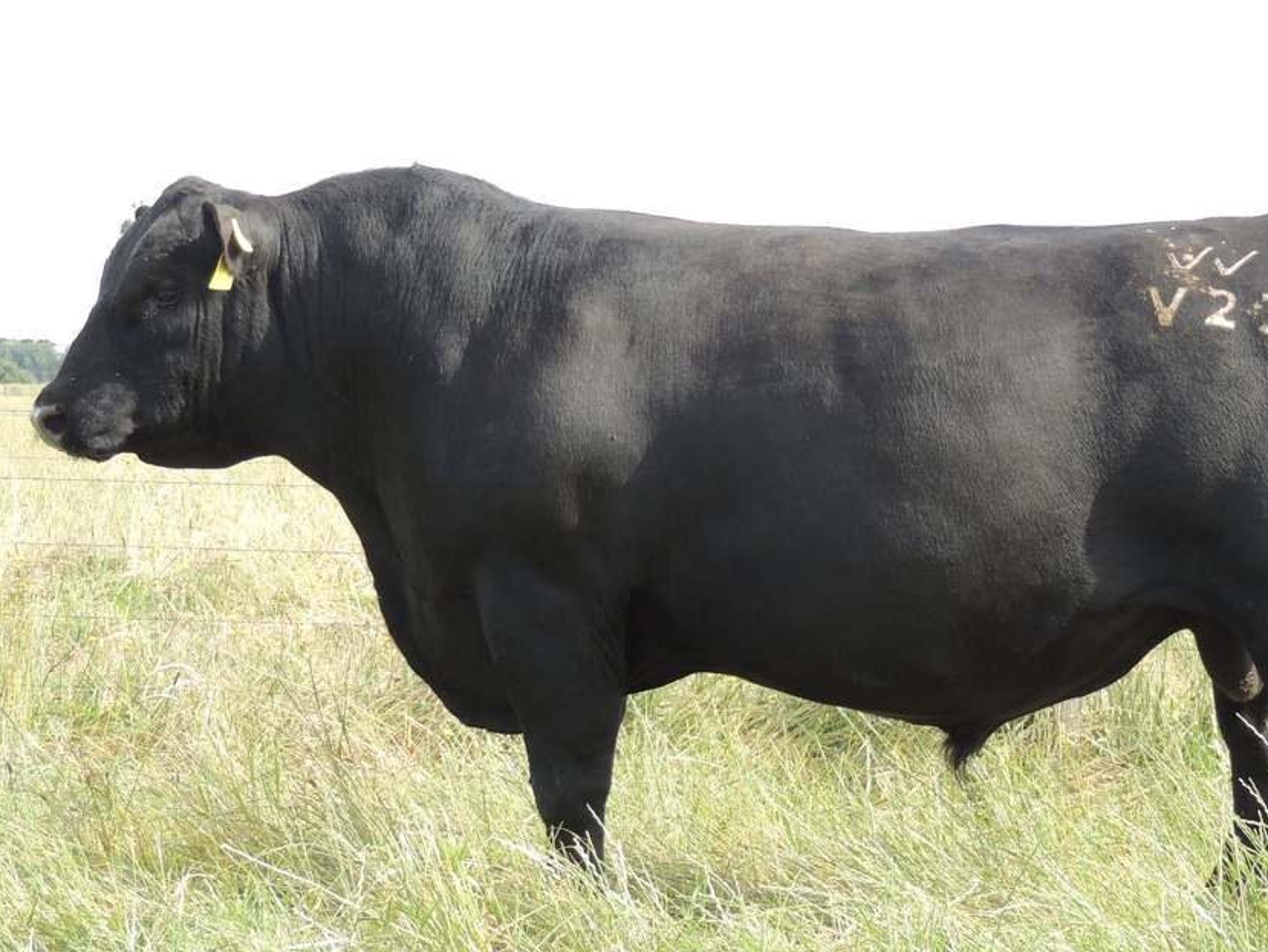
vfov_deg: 10.7
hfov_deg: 14.2
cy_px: 562
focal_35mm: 139
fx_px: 5092
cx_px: 826
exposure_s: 1/160
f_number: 4.1
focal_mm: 16
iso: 100
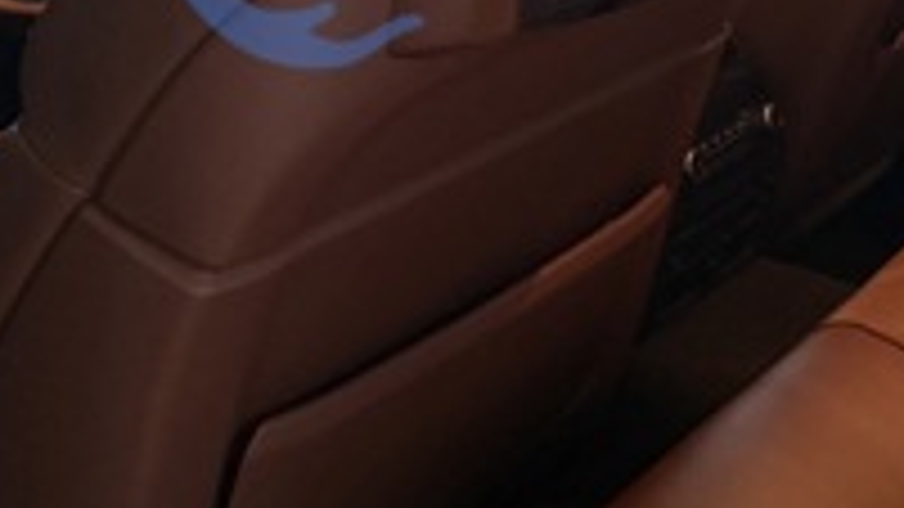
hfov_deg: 25.6
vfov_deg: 15.0
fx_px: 1869
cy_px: -85
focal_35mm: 78
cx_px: 935
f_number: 1.78
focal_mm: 6.76
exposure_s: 1/25
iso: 800
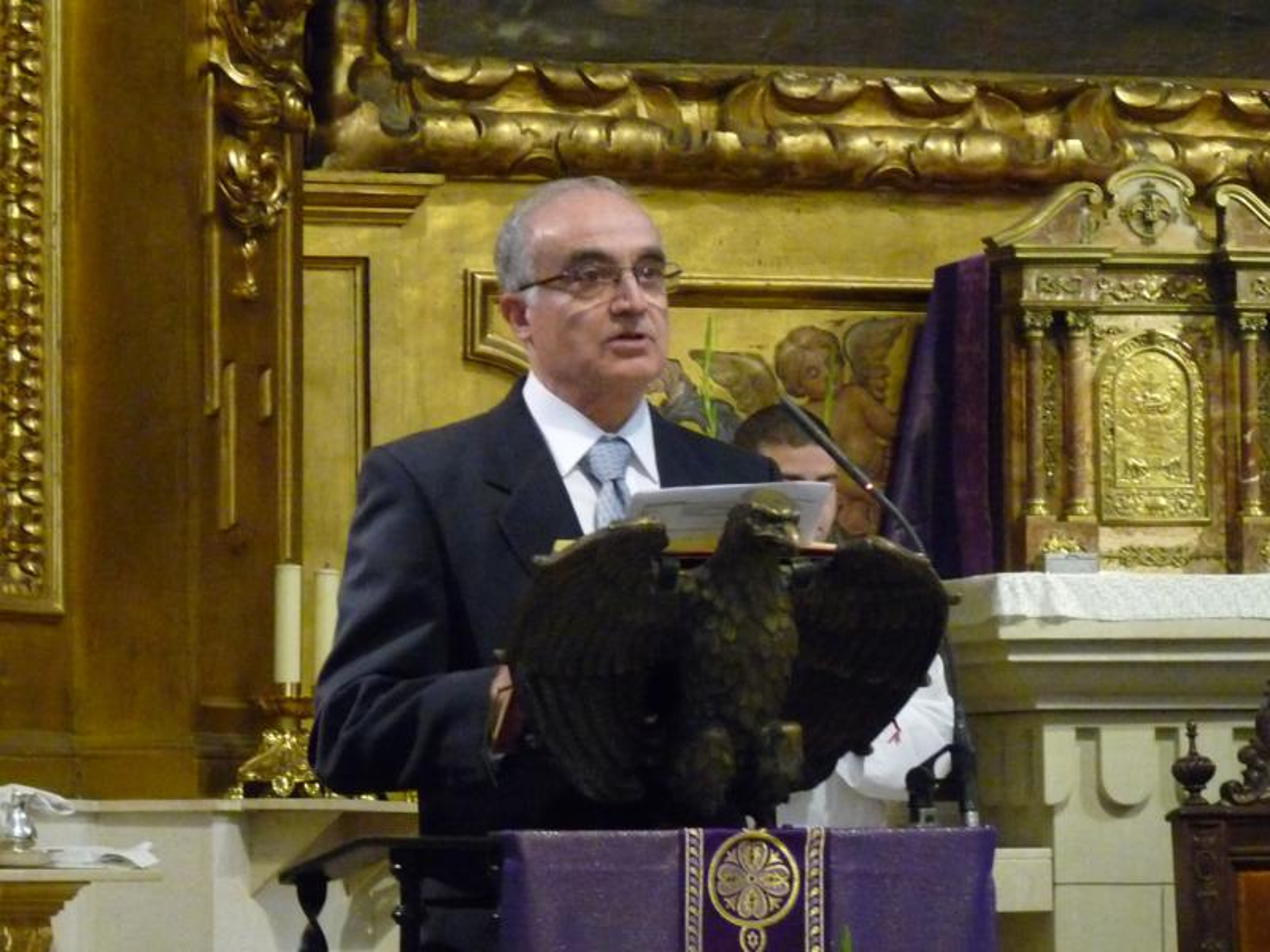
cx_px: 635
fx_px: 6310
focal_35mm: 172
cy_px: 476
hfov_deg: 11.5
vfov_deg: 8.6
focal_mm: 21.6
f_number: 3.6
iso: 800
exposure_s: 1/40
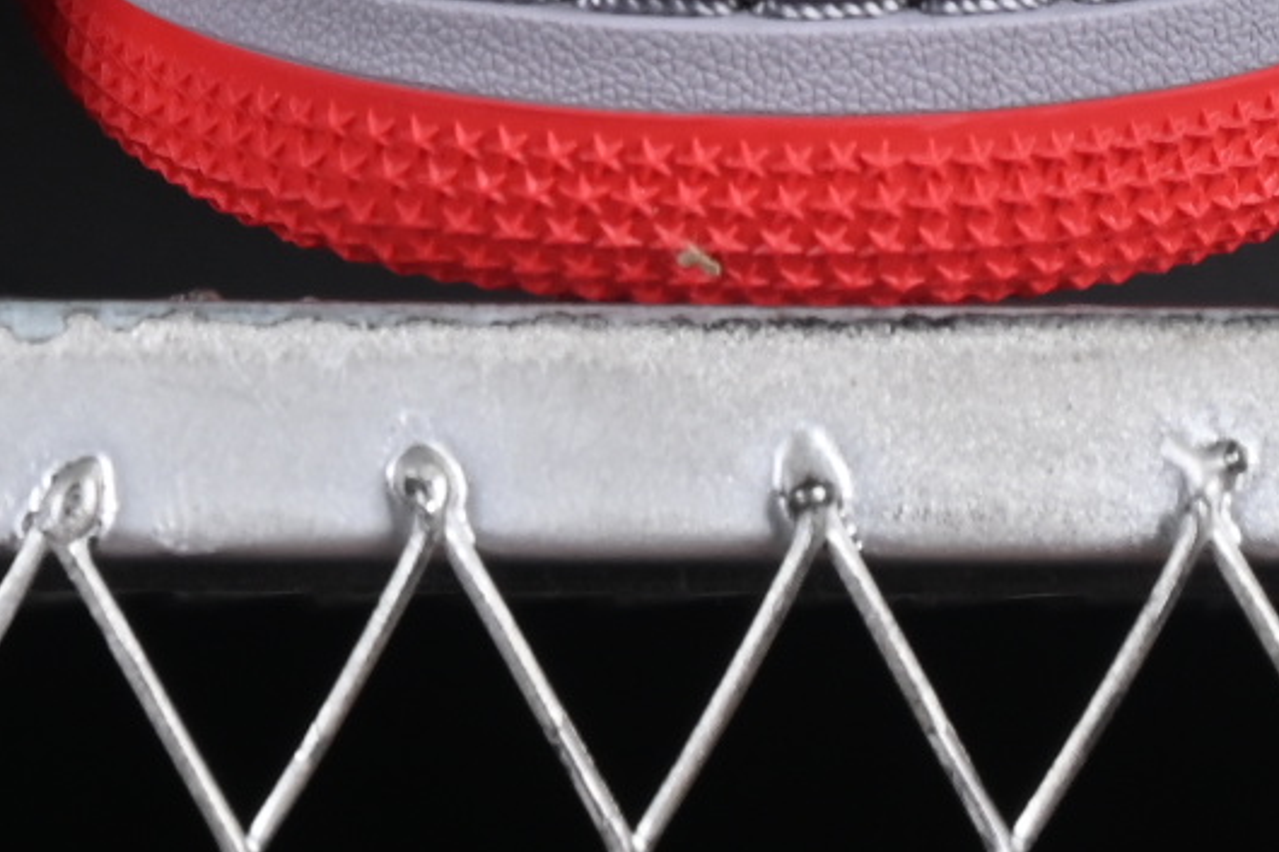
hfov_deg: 5.2
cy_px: -1069
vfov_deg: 3.4
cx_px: 72
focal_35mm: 394
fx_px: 13993
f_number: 6.3
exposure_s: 1/60
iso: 160
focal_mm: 50
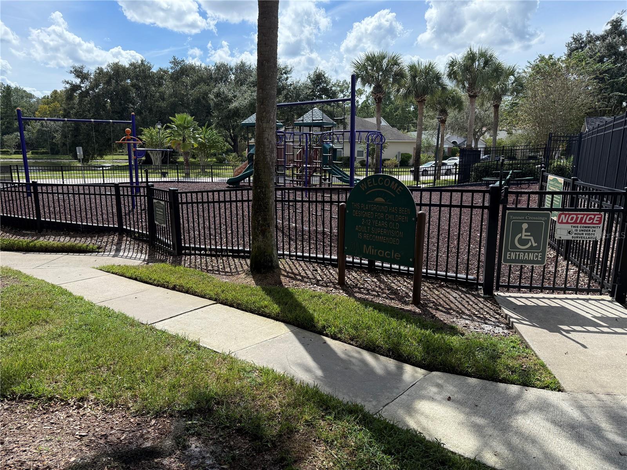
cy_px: 235
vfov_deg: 56.8
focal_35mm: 24
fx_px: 435
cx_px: 314
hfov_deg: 71.6
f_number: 1.78
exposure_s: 1/4673
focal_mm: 6.76
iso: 100
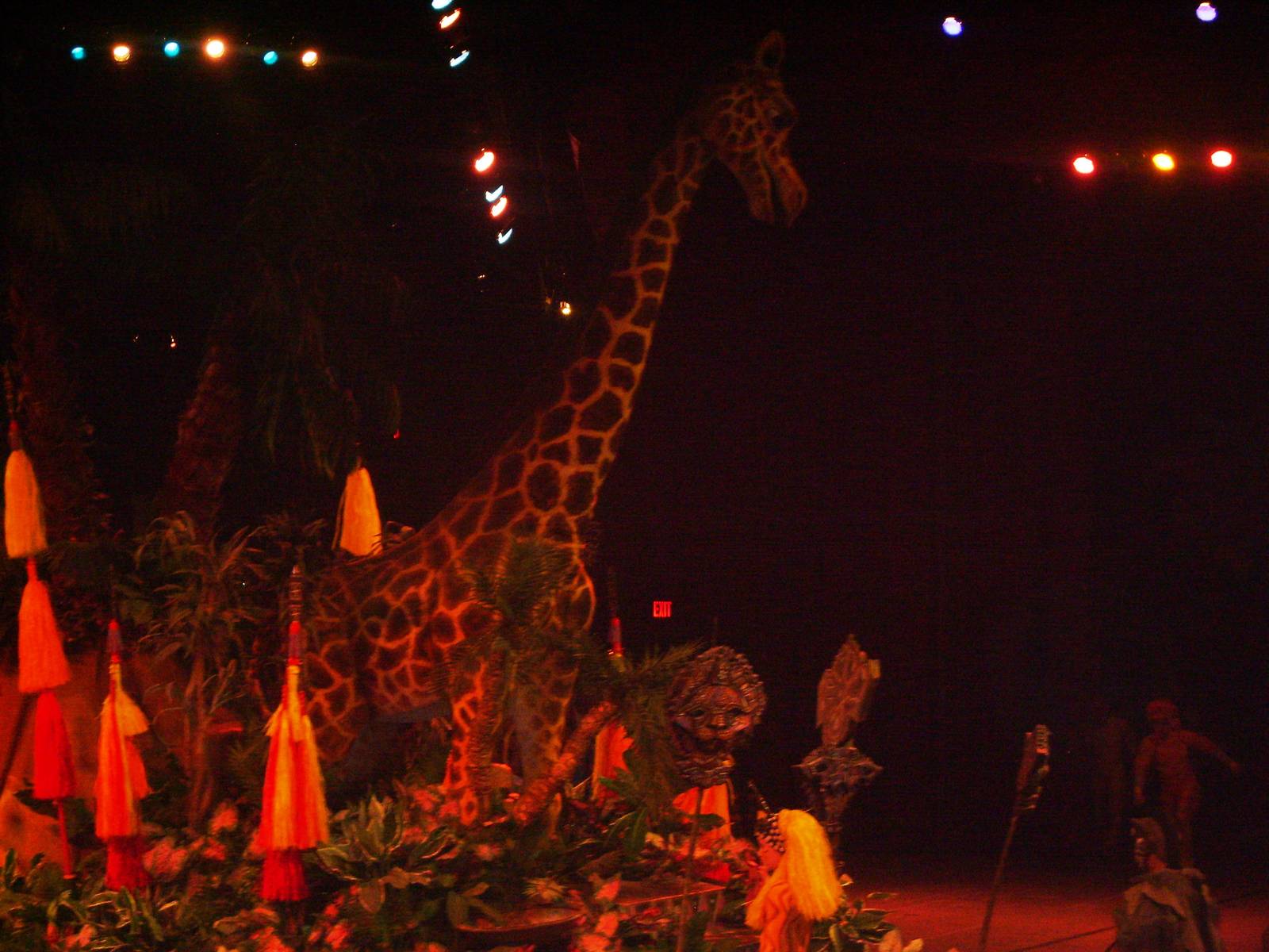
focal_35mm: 105
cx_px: 634
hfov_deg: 18.7
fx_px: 3849
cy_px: 476
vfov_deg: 14.1
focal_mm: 22.2
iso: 235
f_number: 5.1
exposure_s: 1/60
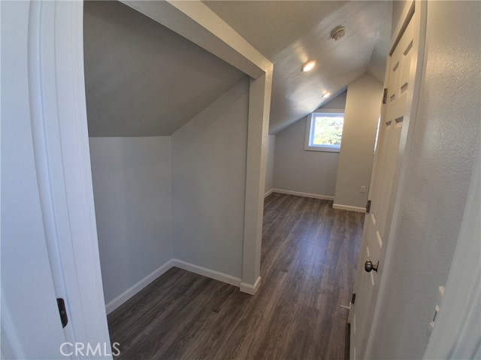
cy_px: 180
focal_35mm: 17
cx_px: 240
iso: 160
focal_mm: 1.4
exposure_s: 1/120
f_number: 2.2
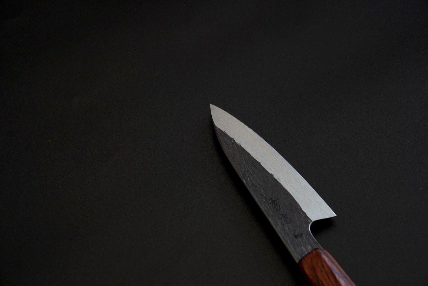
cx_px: 214
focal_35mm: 75
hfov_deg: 27.0
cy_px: 143
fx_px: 892
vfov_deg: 18.2
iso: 1000
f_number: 7.1
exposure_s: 1/160
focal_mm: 50
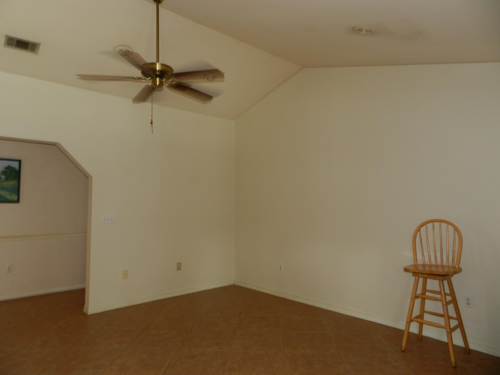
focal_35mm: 23
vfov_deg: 58.9
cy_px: 188
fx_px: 332
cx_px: 250
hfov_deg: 73.9
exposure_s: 1/30
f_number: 3.4
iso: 200
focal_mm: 4
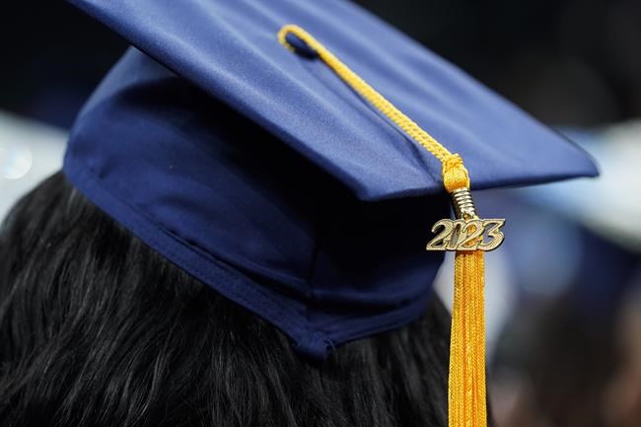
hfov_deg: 10.3
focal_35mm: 200
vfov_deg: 6.9
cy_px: 214
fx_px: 3560
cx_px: 320
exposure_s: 1/500
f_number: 4
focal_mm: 200
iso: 5000
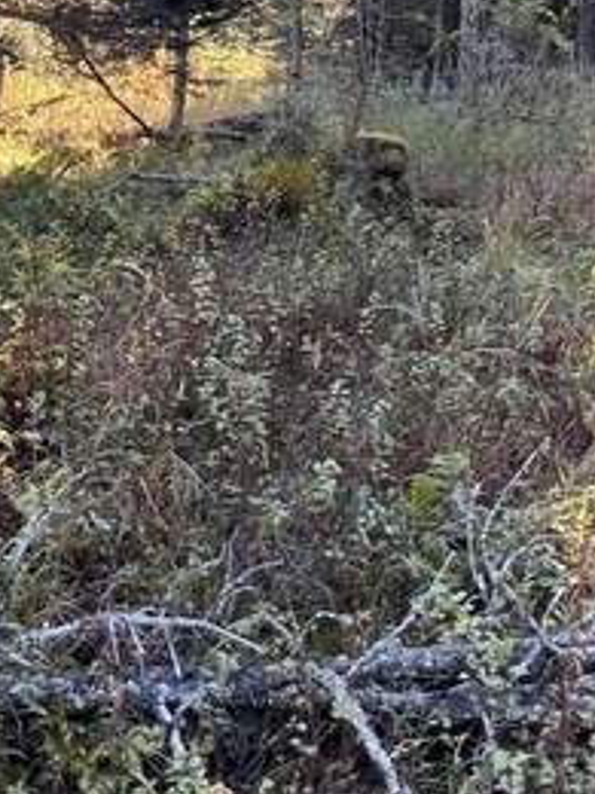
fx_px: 1100
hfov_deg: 30.0
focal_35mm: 48
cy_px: -21
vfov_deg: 35.4
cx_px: 189
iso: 50
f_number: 1.8
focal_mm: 1.57
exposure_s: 1/99
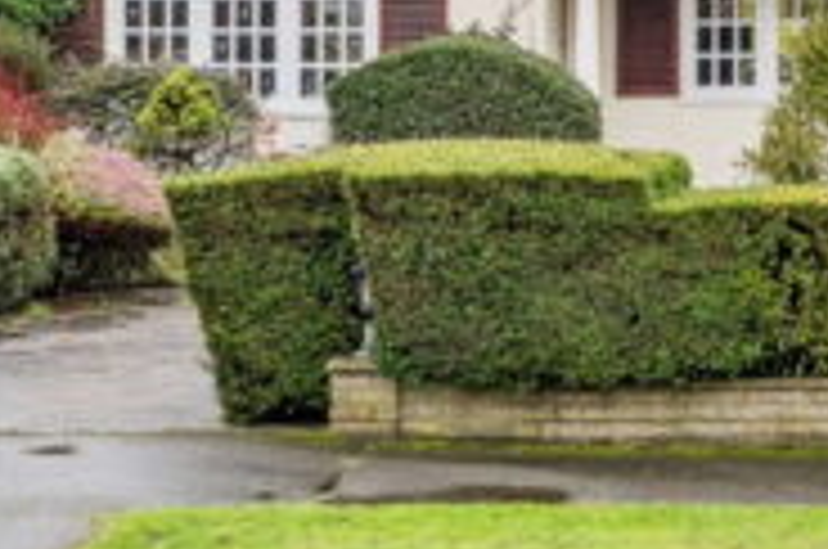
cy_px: -90
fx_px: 3168
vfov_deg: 9.8
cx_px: 1314
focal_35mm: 138
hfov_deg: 13.8
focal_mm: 33
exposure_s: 1/50
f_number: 4
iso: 320
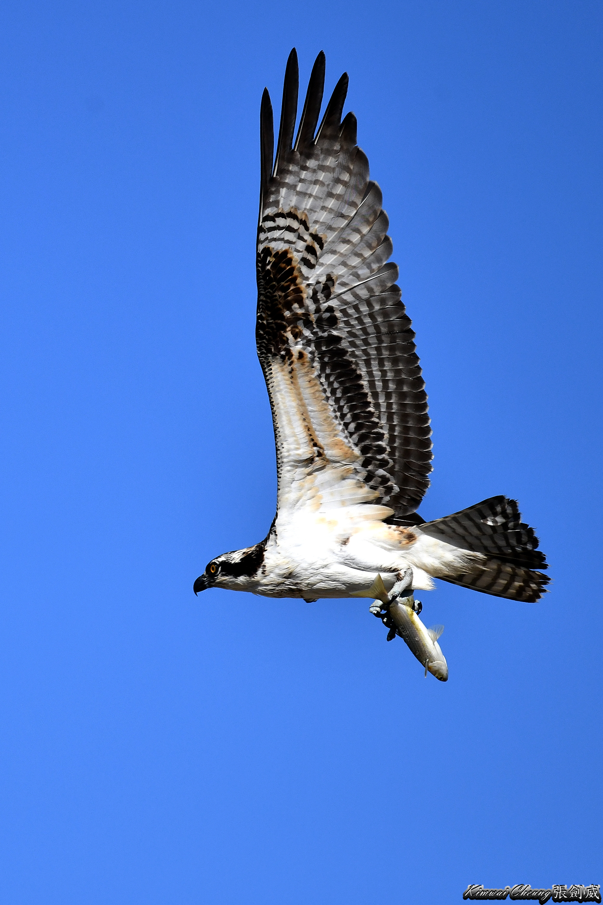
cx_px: 302
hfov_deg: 2.5
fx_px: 13821
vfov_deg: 3.7
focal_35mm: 550
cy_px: 452
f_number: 6.3
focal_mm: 550
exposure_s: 1/4000
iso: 400
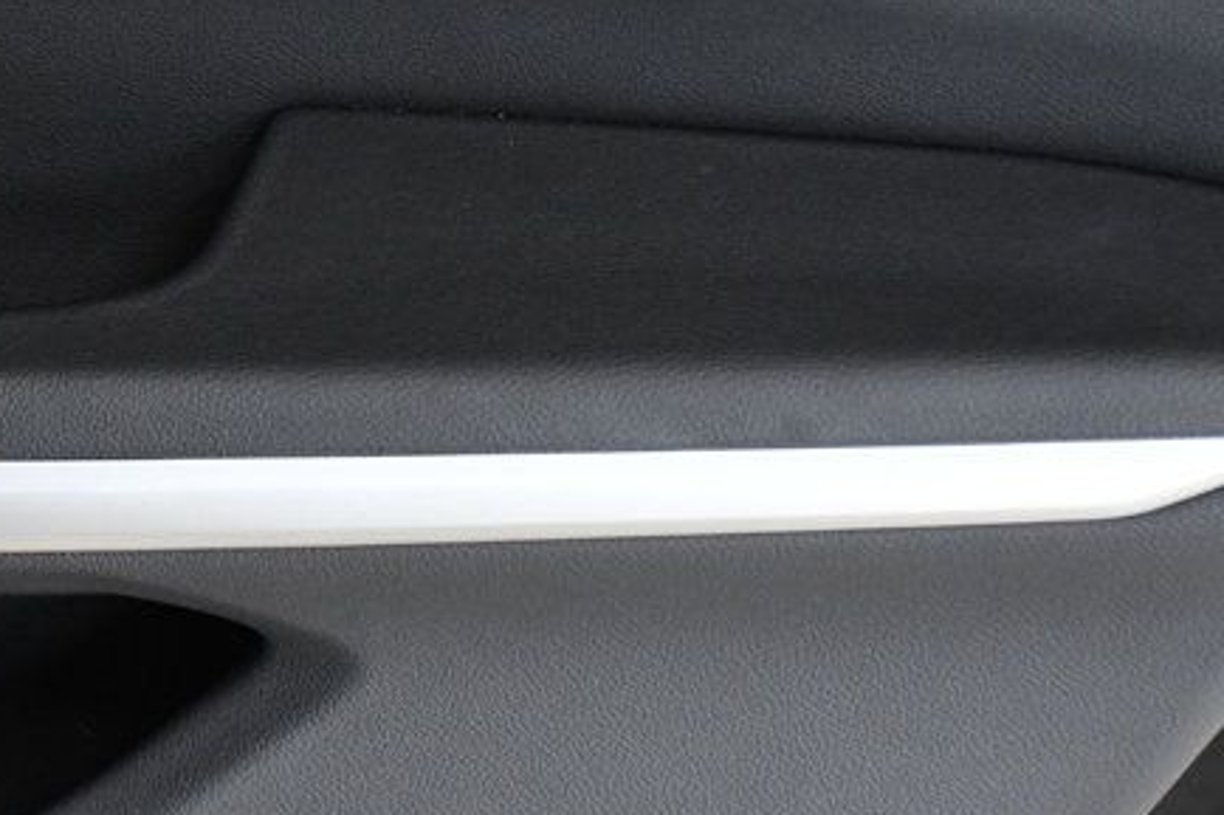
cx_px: -130
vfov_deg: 7.4
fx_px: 6253
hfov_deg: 11.0
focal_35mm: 184
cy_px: 93
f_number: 6.3
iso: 2500
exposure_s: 1/160
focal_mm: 52
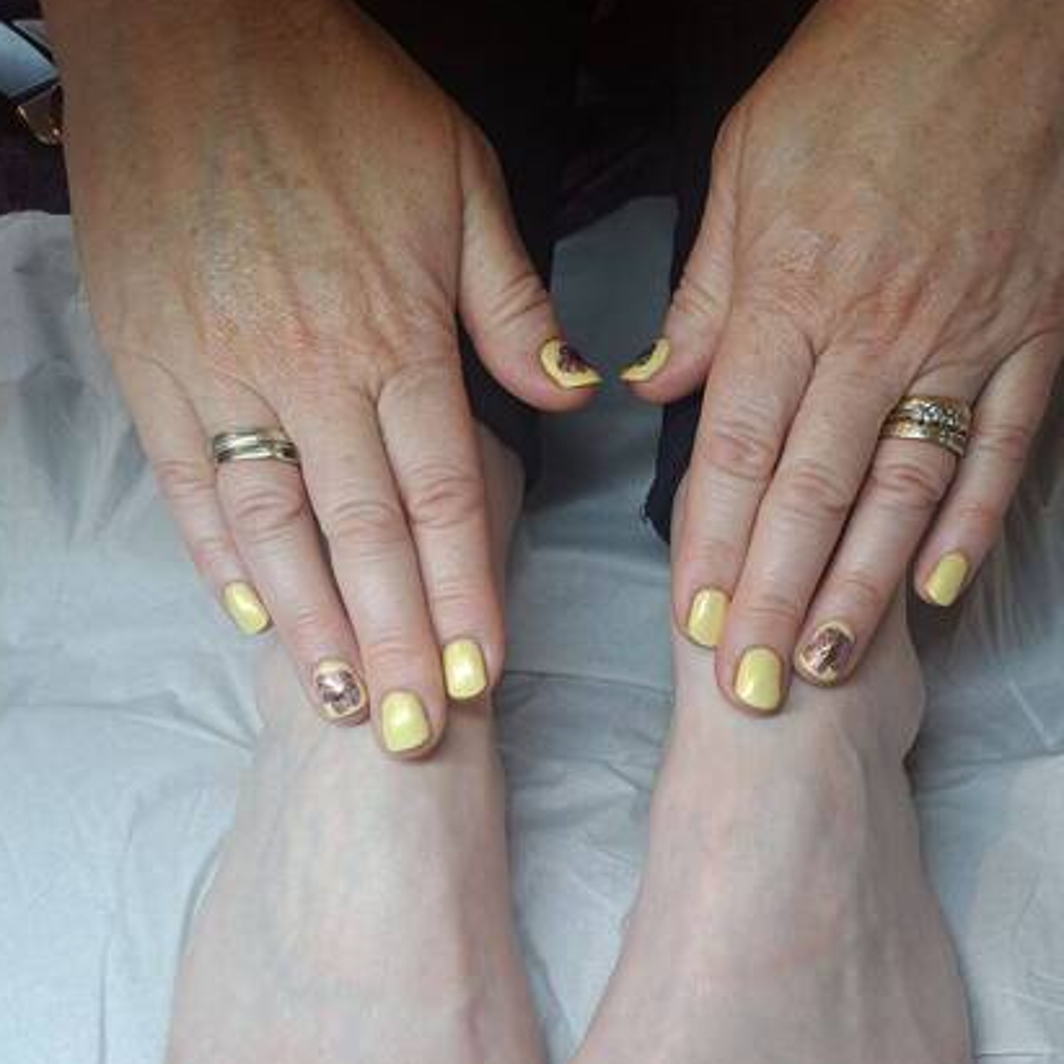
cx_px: 570
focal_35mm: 31
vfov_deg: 51.0
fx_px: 1078
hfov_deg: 52.5
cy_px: 759
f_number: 1.8
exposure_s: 1/100
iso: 50
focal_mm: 5.23
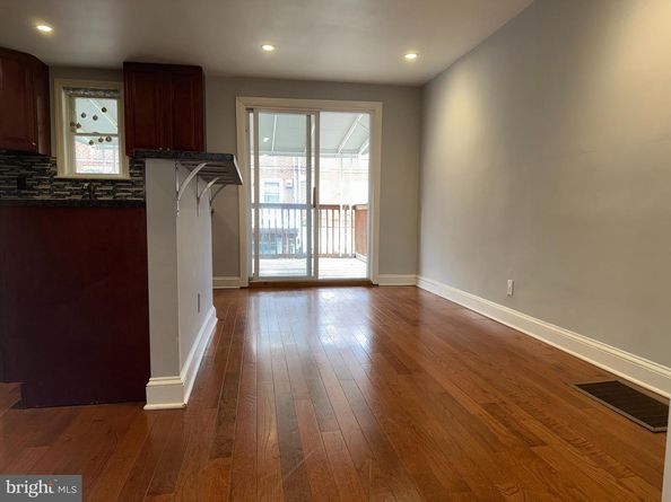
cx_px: 336
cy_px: 251
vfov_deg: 56.8
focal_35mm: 24
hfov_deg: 71.6
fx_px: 465
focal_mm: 6.76
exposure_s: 1/30
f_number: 1.78
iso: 64
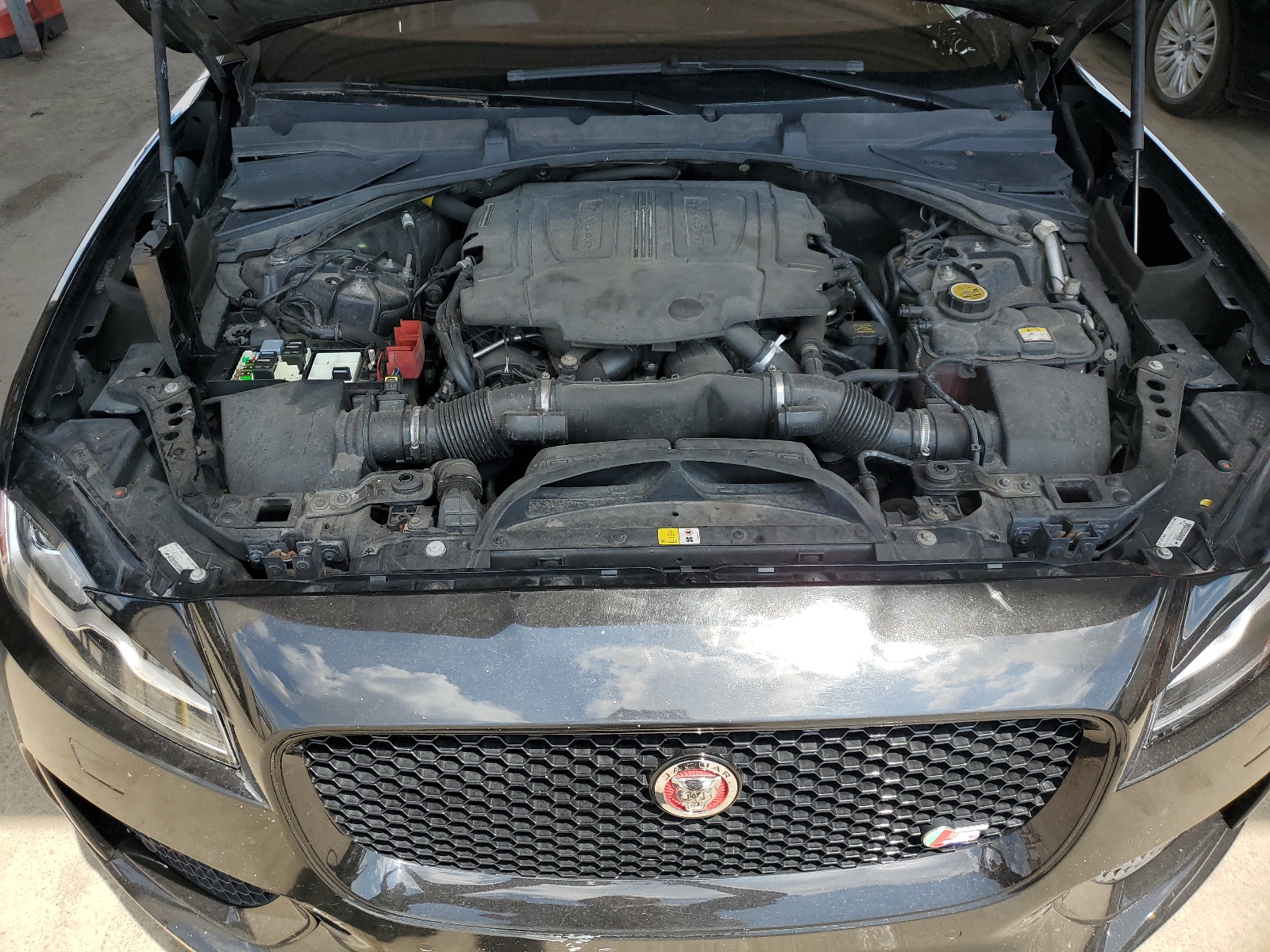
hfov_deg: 67.3
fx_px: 954
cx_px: 635
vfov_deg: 53.1
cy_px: 476
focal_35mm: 26
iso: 50
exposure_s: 1/1111
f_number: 1.5
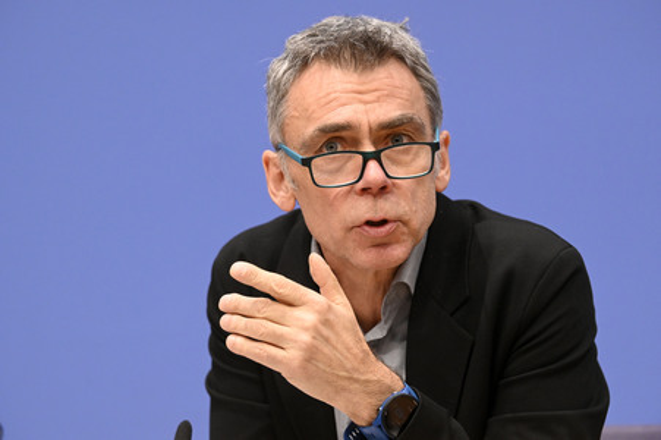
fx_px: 2477
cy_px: 220
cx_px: 330
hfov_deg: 15.2
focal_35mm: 135
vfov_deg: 10.1
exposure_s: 1/500
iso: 5000
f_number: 5
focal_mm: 135
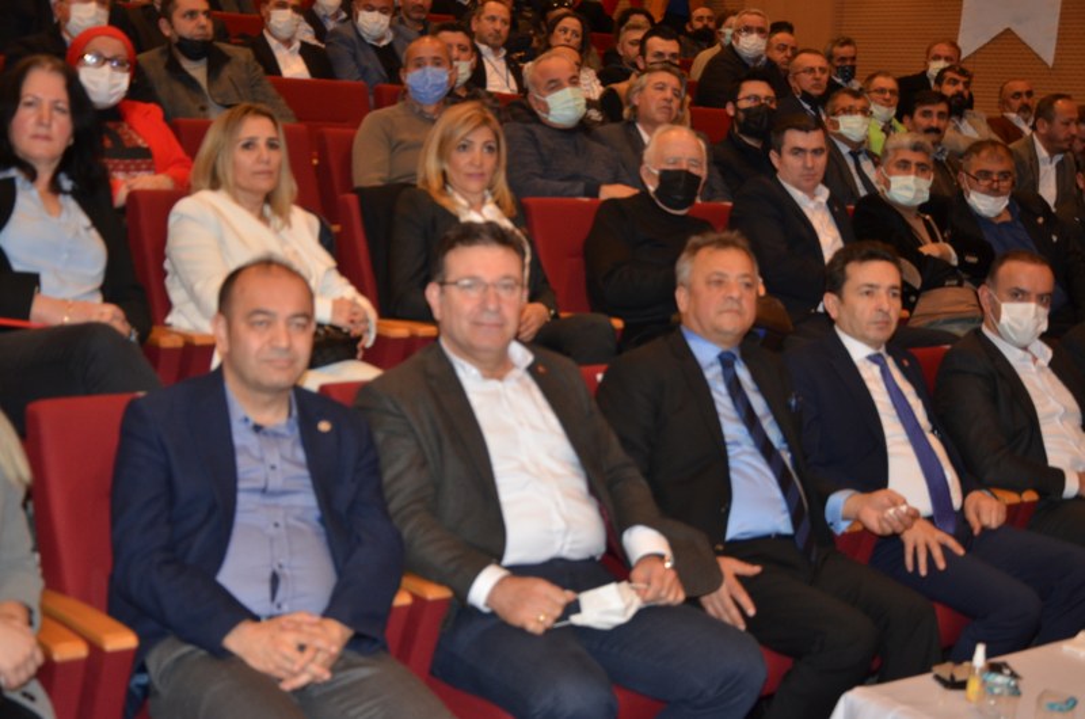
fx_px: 1534
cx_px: 542
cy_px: 360
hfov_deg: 39.0
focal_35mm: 51
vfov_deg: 26.4
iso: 800
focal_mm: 34
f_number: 4.2
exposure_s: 1/60
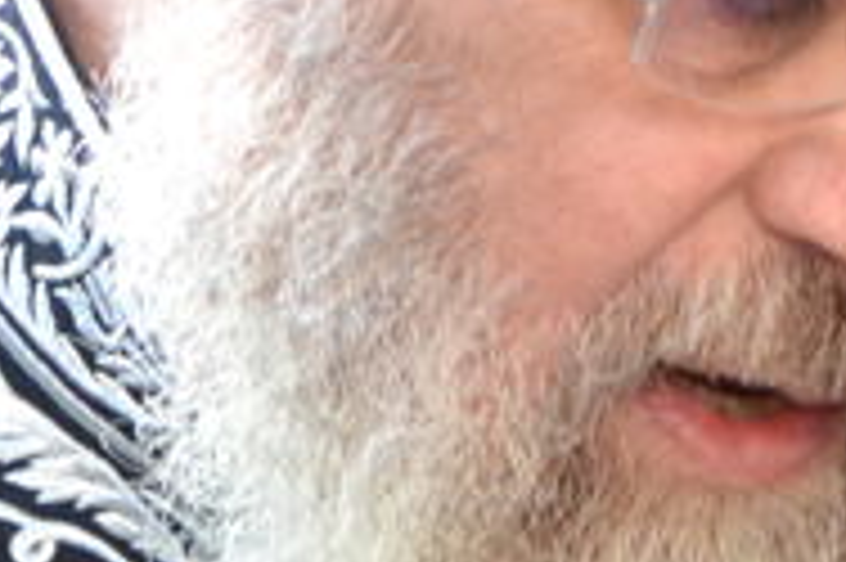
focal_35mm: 580
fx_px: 13618
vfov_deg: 2.4
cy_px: 434
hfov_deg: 3.6
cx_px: 252
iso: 450
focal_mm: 52
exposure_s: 1/60
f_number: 5
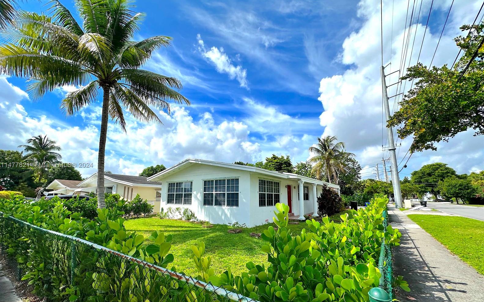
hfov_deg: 101.5
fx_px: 198
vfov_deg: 74.6
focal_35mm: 15
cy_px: 166
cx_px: 240
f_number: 2.2
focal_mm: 2.22
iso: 50
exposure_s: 1/3861
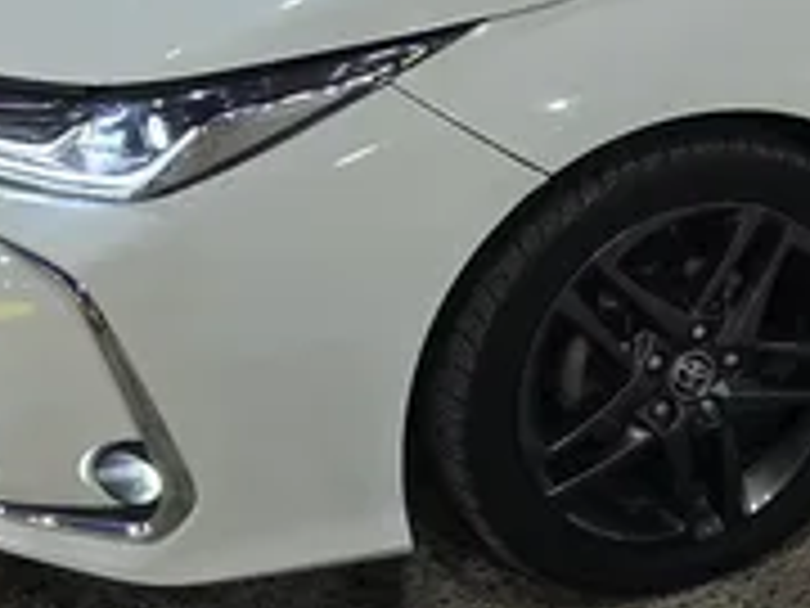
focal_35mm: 82
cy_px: 63
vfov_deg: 17.7
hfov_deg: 22.1
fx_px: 1919
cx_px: 958
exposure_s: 1/100
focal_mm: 6.3
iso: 320
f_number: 1.7
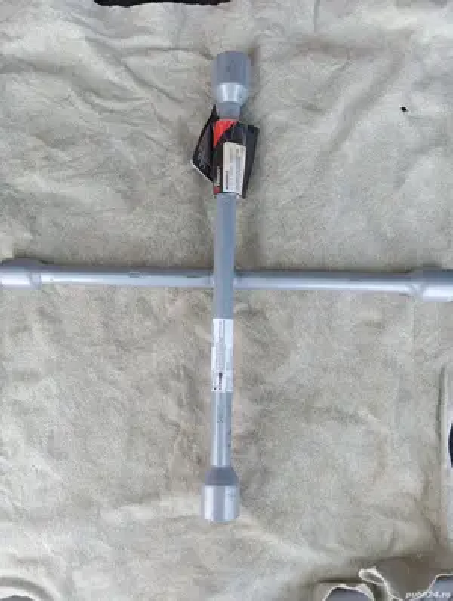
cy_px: 300
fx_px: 487
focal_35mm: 28
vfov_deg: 63.4
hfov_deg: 49.9
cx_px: 226
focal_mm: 4.22
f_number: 1.8
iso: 210
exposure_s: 1/100
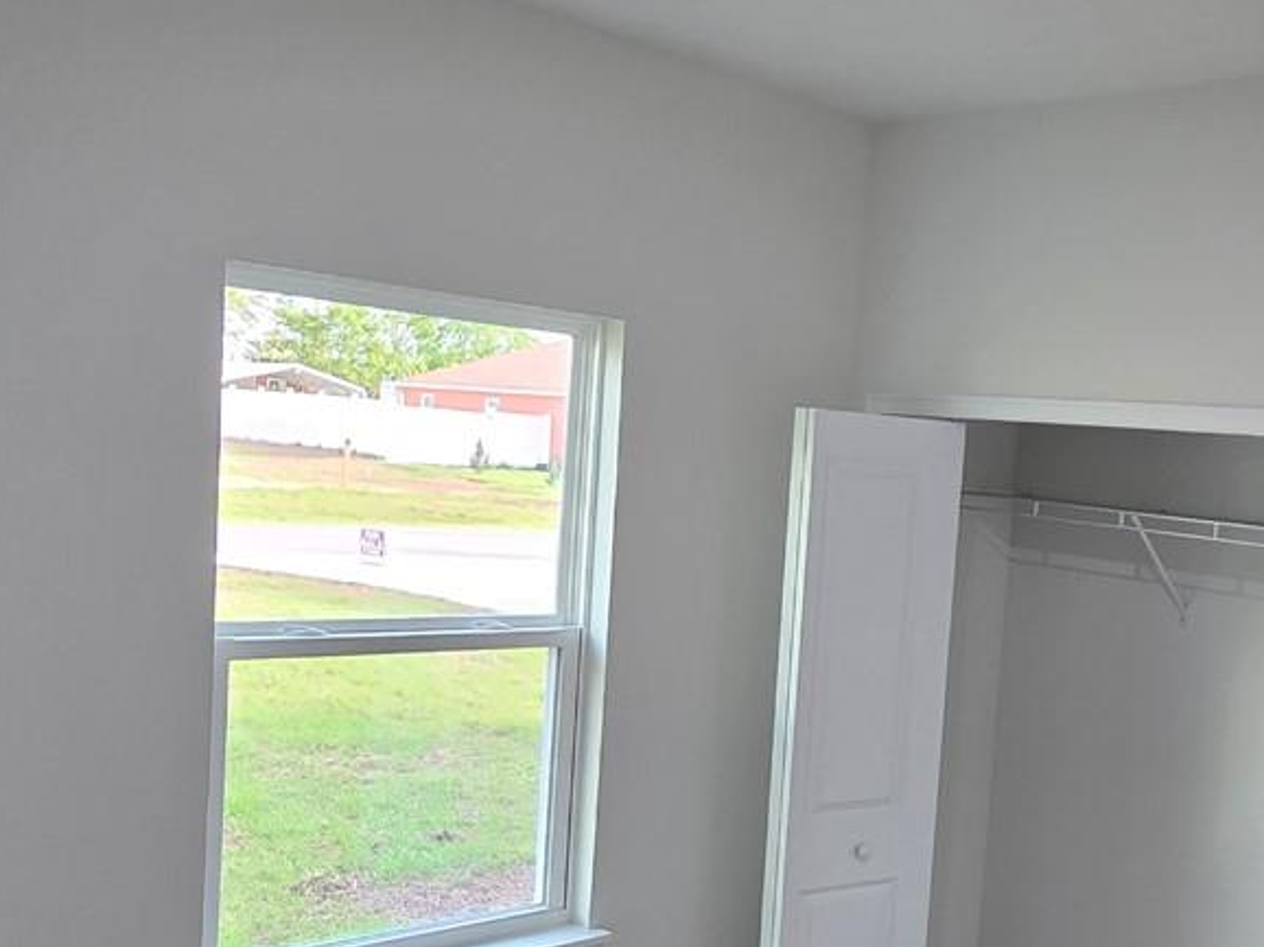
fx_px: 1314
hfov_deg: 48.1
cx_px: 1039
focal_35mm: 36
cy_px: 586
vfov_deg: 39.4
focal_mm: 2.2
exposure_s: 1/60
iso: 100
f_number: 2.2
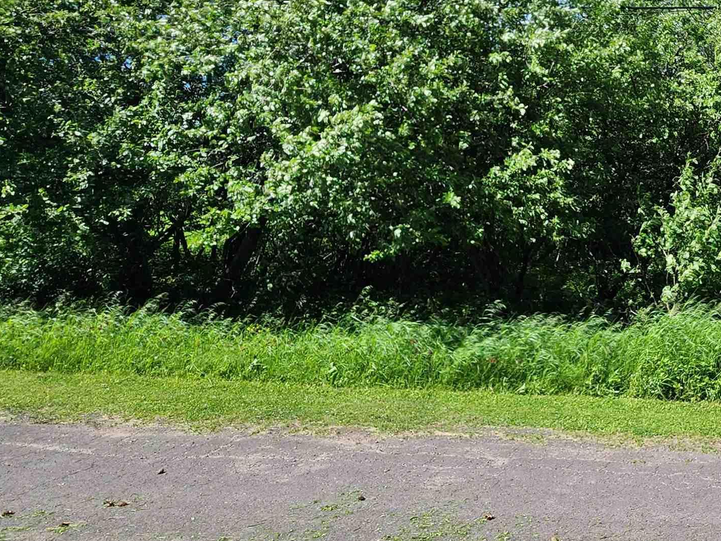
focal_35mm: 28
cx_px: 677
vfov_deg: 48.7
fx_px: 583
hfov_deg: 53.6
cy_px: 168
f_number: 2.2
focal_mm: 2.2
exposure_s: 1/1252
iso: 50
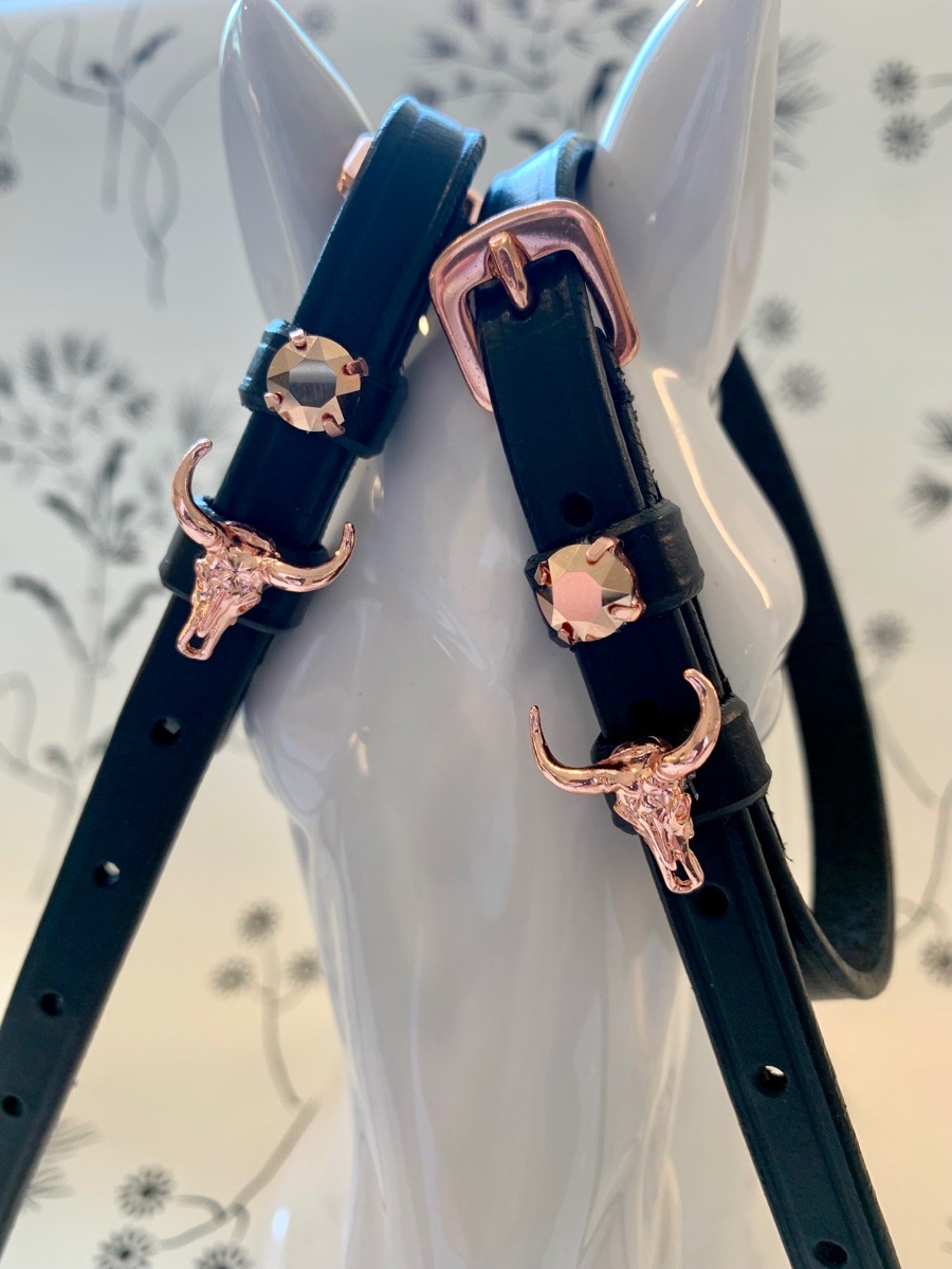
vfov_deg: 67.3
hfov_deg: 53.1
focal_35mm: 26
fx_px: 953
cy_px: 634
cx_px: 476
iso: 100
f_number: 1.8
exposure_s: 1/120
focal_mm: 4.25
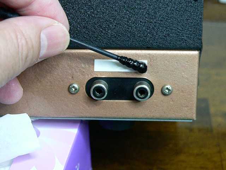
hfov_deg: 25.3
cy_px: 85
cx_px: 113
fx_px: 503
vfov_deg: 19.1
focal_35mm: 77
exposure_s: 1/50
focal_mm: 12.9
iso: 400
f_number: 2.8
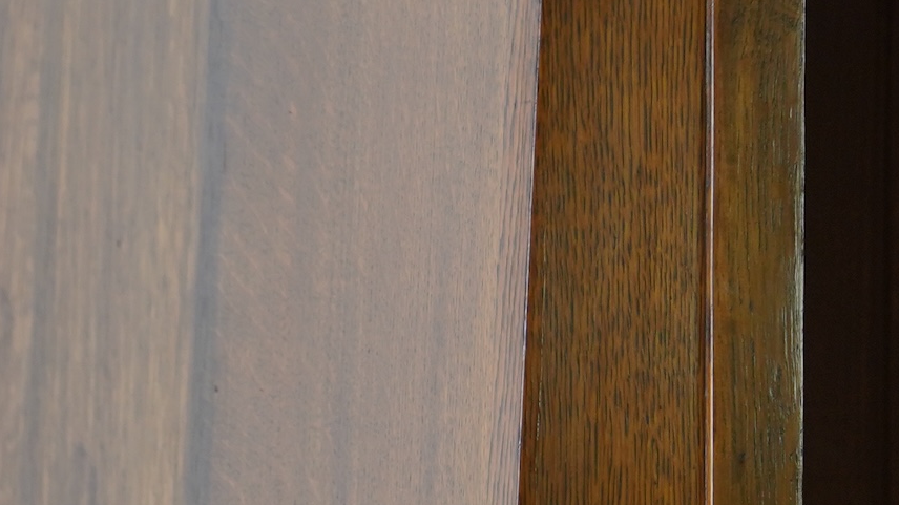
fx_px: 5863
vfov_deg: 4.9
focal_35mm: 246
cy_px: 139
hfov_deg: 8.6
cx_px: 1367
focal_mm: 67
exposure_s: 1/125
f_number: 5.6
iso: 640
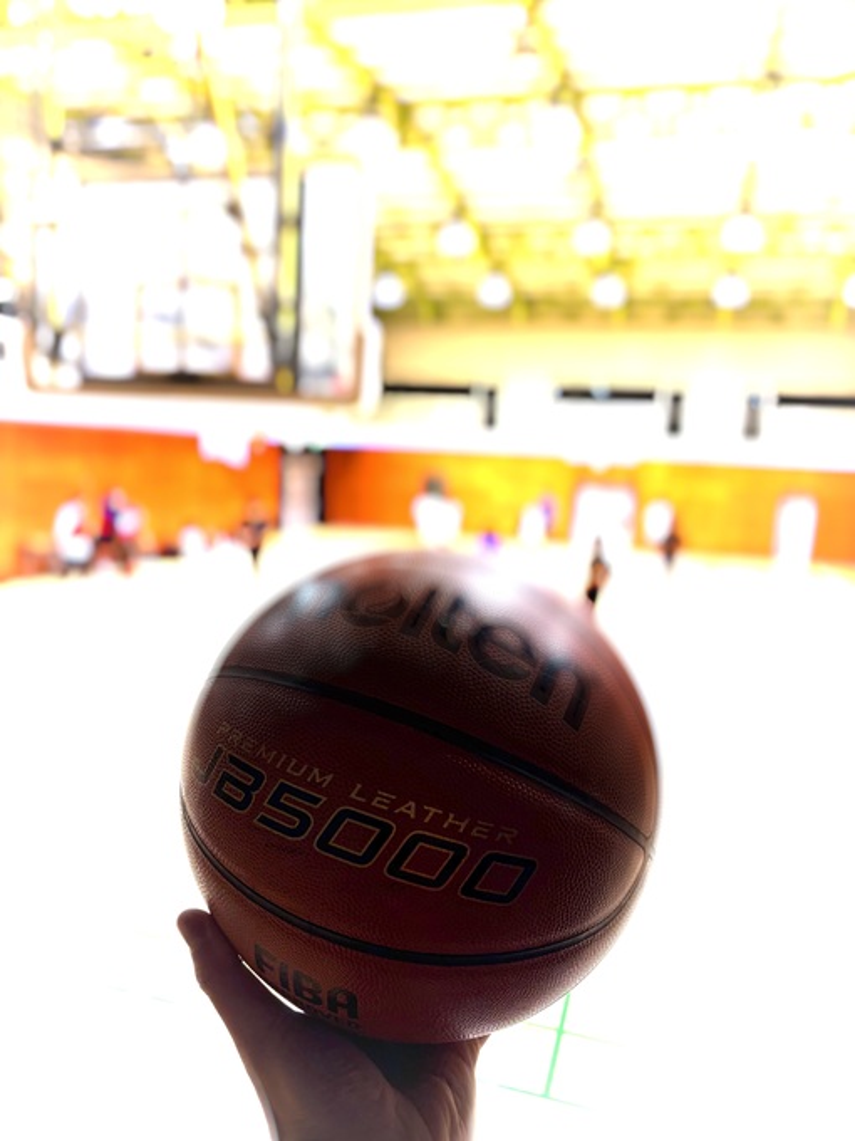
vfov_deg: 67.3
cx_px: 428
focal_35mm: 26
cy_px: 570
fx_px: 856
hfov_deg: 53.1
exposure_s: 1/100
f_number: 1.6
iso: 100
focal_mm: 5.96
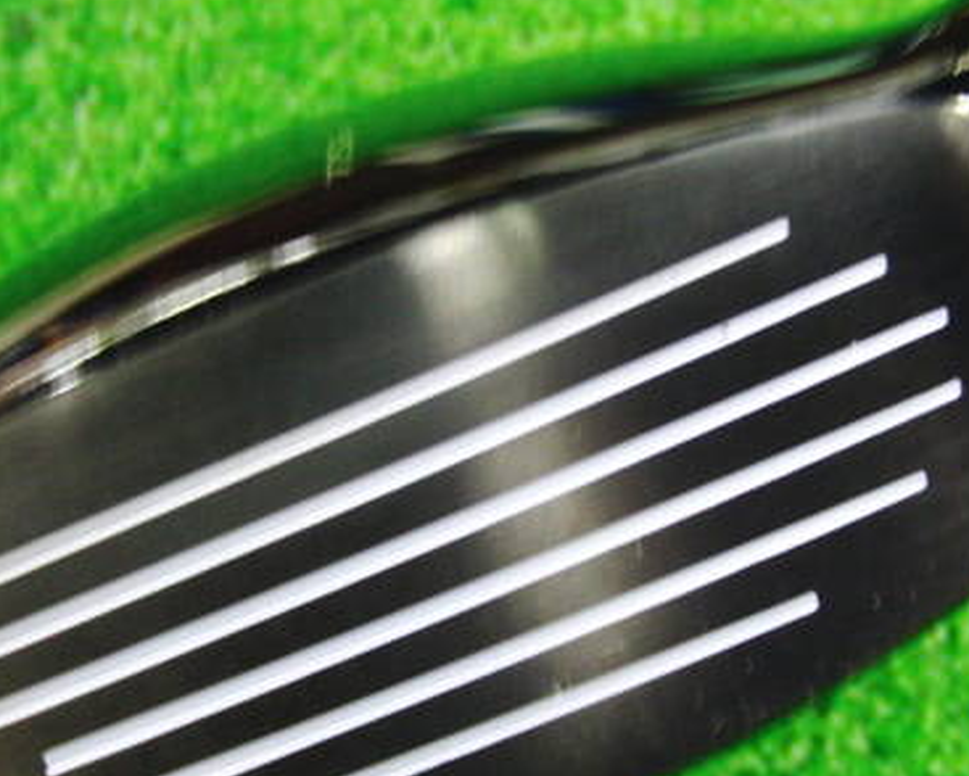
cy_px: 401
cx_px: 539
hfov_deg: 30.0
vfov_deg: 24.2
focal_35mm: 63
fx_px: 1808
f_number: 3.6
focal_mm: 6.42
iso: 400
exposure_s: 1/13
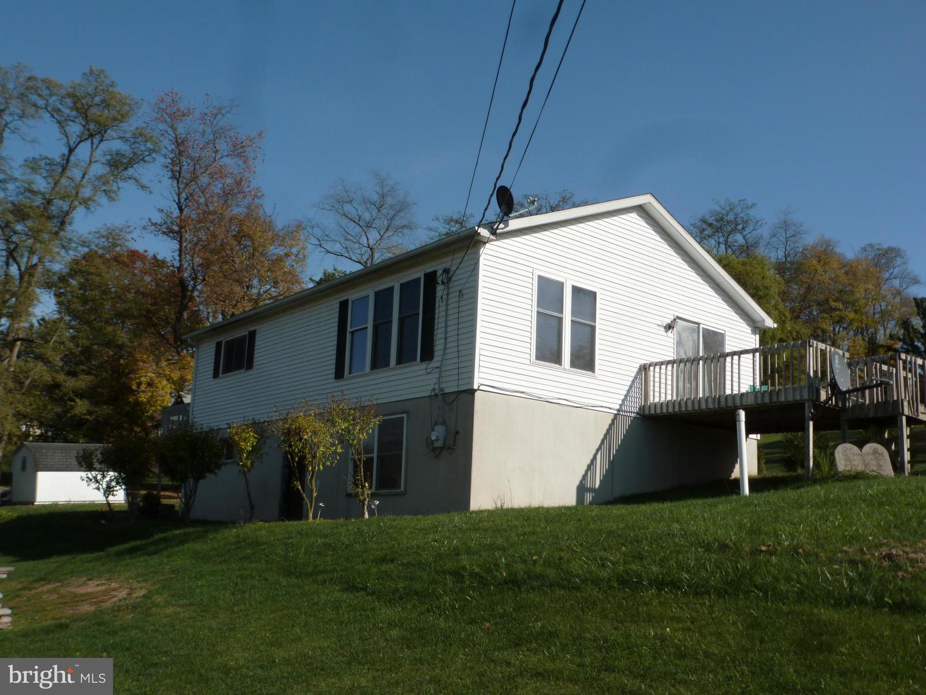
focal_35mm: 33
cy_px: 348
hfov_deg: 55.4
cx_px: 463
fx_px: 883
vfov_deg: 42.9
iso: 100
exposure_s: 1/1000
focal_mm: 5.9
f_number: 3.6
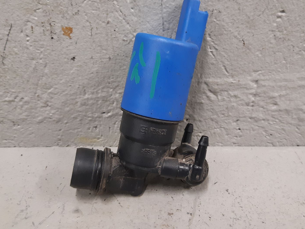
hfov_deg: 48.9
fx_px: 335
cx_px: 162
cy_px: 103
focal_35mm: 38
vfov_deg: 37.7
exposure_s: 1/50
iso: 200
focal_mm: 3.93
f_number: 1.7
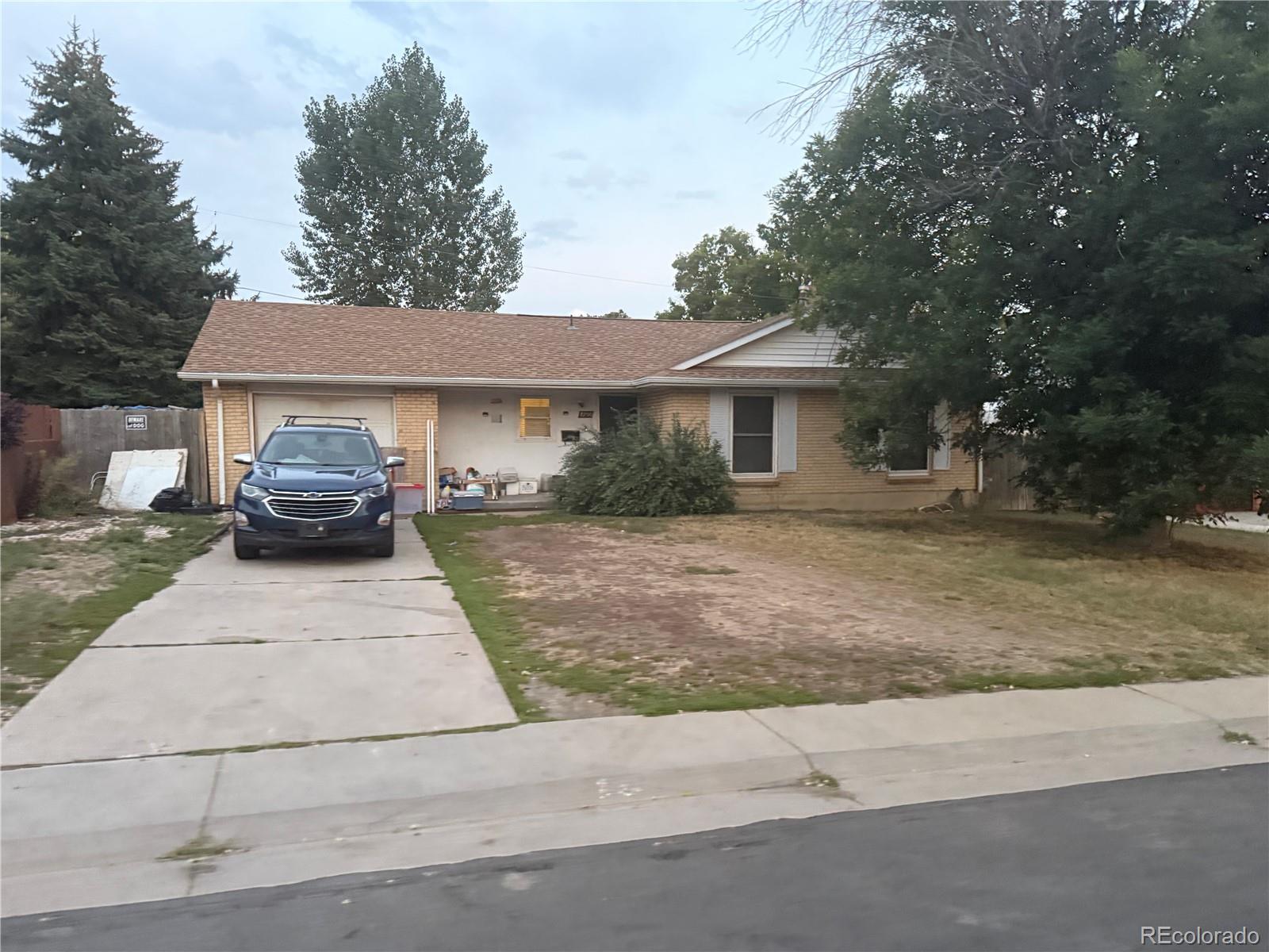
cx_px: 634
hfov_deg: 71.6
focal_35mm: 24
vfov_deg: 56.8
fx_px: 880
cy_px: 476
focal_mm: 6.76
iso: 800
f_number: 1.78
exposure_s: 1/55
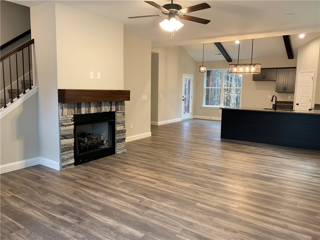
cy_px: 120
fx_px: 240
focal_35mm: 26
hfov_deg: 67.3
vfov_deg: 53.1
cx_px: 160
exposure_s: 1/60
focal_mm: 4.25
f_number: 1.8
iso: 200
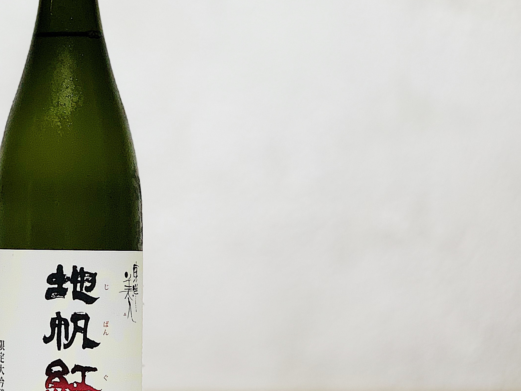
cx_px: 65
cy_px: 156
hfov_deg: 19.5
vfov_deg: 14.9
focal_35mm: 99
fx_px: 1490
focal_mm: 6
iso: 64
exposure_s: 1/50
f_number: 2.4
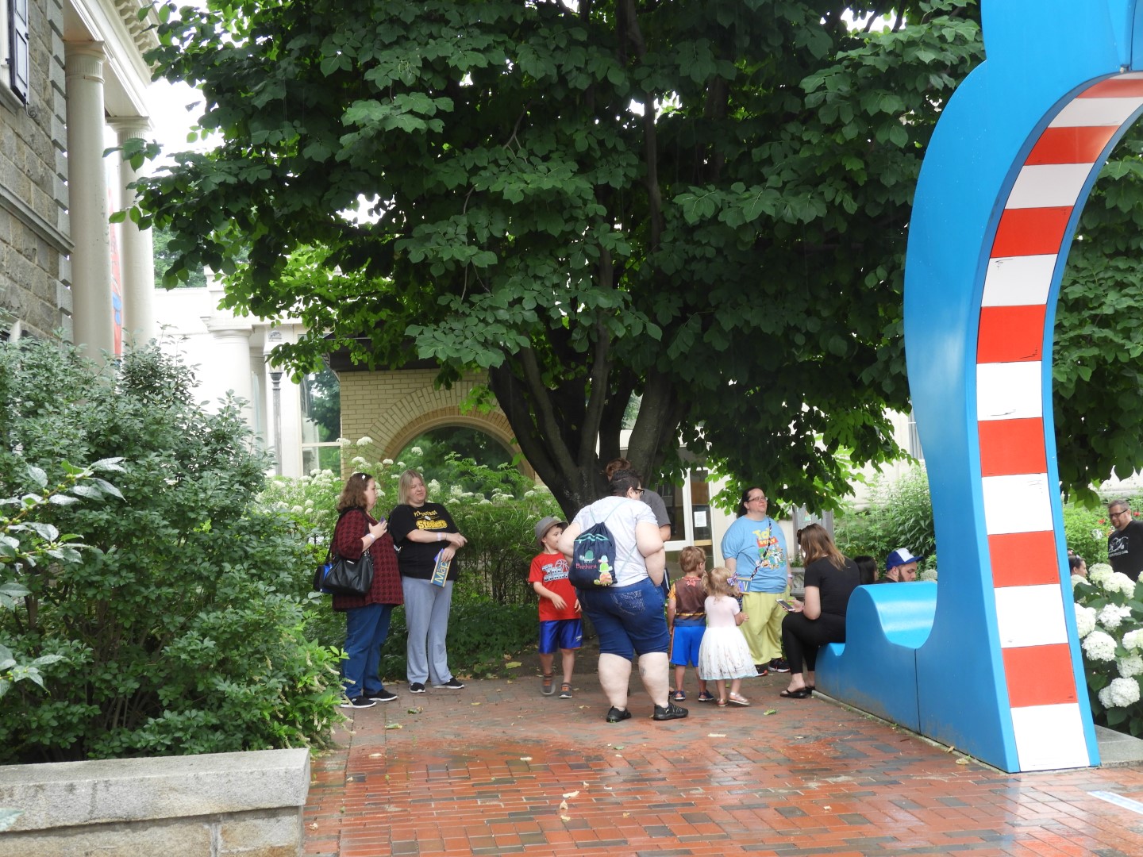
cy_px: 428
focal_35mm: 45
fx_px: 1486
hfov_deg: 42.1
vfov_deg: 32.2
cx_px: 572
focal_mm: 8.1
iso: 100
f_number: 4
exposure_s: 1/50
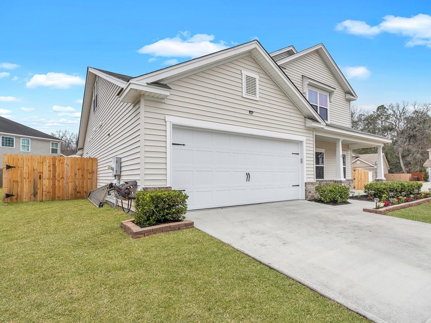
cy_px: 162
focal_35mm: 19
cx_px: 245
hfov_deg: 84.2
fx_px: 237
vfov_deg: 68.7
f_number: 10
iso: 200
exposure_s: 1/250
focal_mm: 17
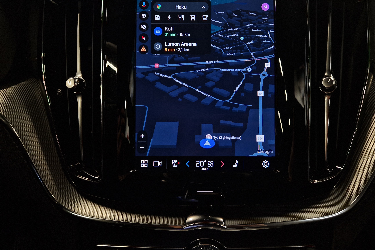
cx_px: 200
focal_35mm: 28
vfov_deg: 46.2
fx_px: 292
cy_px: 103
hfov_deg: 65.4
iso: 100
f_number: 1.8
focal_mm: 5.4
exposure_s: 1/50
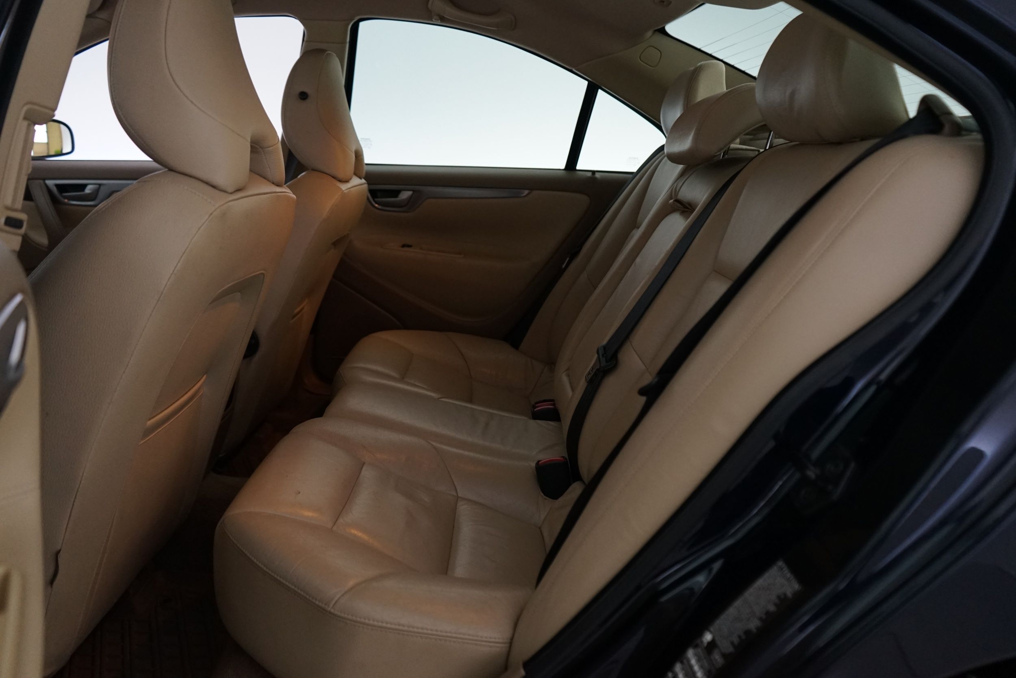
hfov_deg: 65.5
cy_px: 339
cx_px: 508
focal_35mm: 28
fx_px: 790
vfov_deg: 46.4
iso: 2000
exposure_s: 1/100
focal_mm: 28
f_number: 3.5
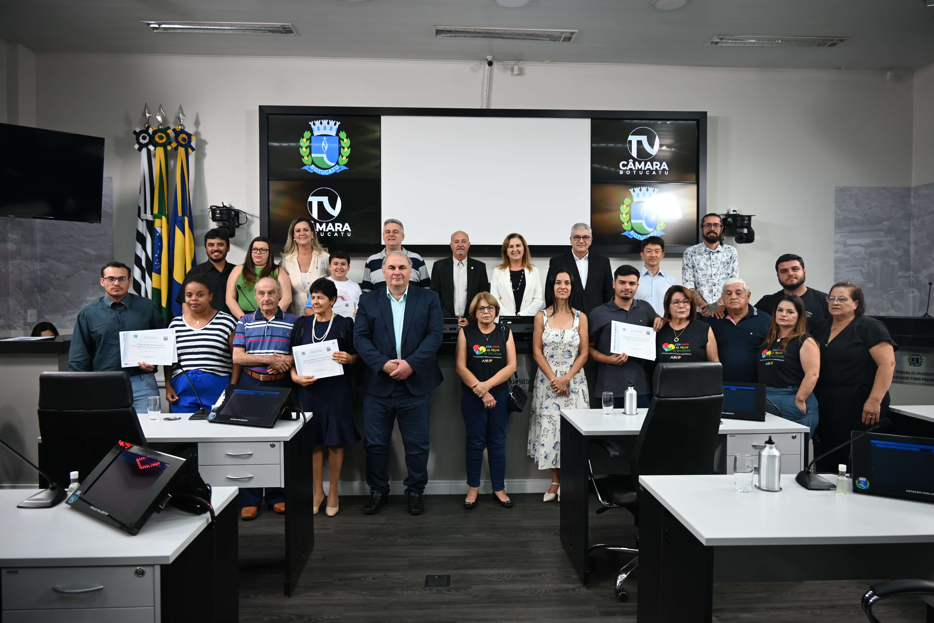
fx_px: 623
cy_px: 312
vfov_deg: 53.2
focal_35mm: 24
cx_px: 467
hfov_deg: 73.7
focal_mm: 24
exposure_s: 1/125
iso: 720
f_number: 4
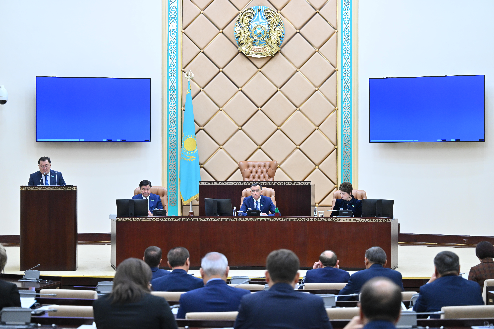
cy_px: 164
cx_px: 247
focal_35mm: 70
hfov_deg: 28.8
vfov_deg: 19.5
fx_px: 960
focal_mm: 70
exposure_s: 1/160
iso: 1250
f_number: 2.8
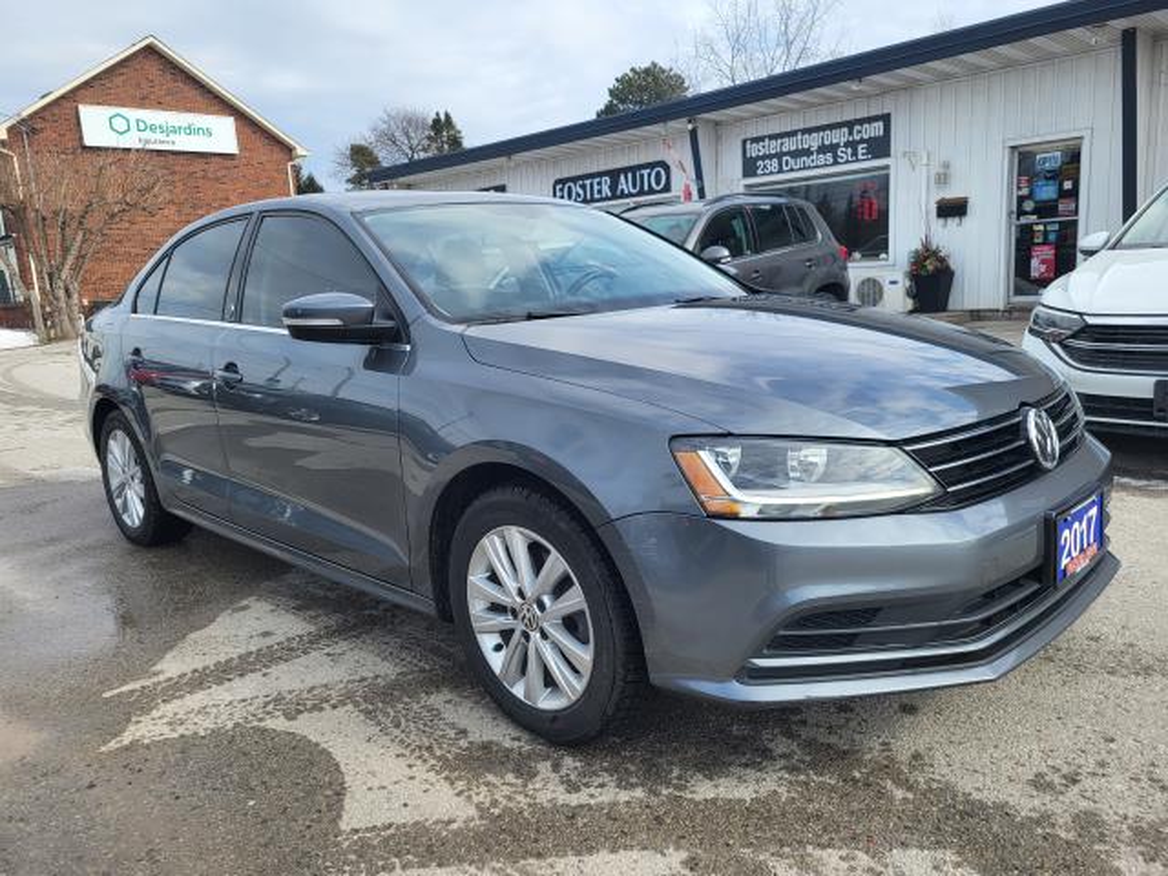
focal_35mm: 26
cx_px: 584
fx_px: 877
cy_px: 438
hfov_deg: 67.3
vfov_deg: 53.1
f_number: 1.8
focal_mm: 5.4
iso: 40
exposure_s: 1/1814
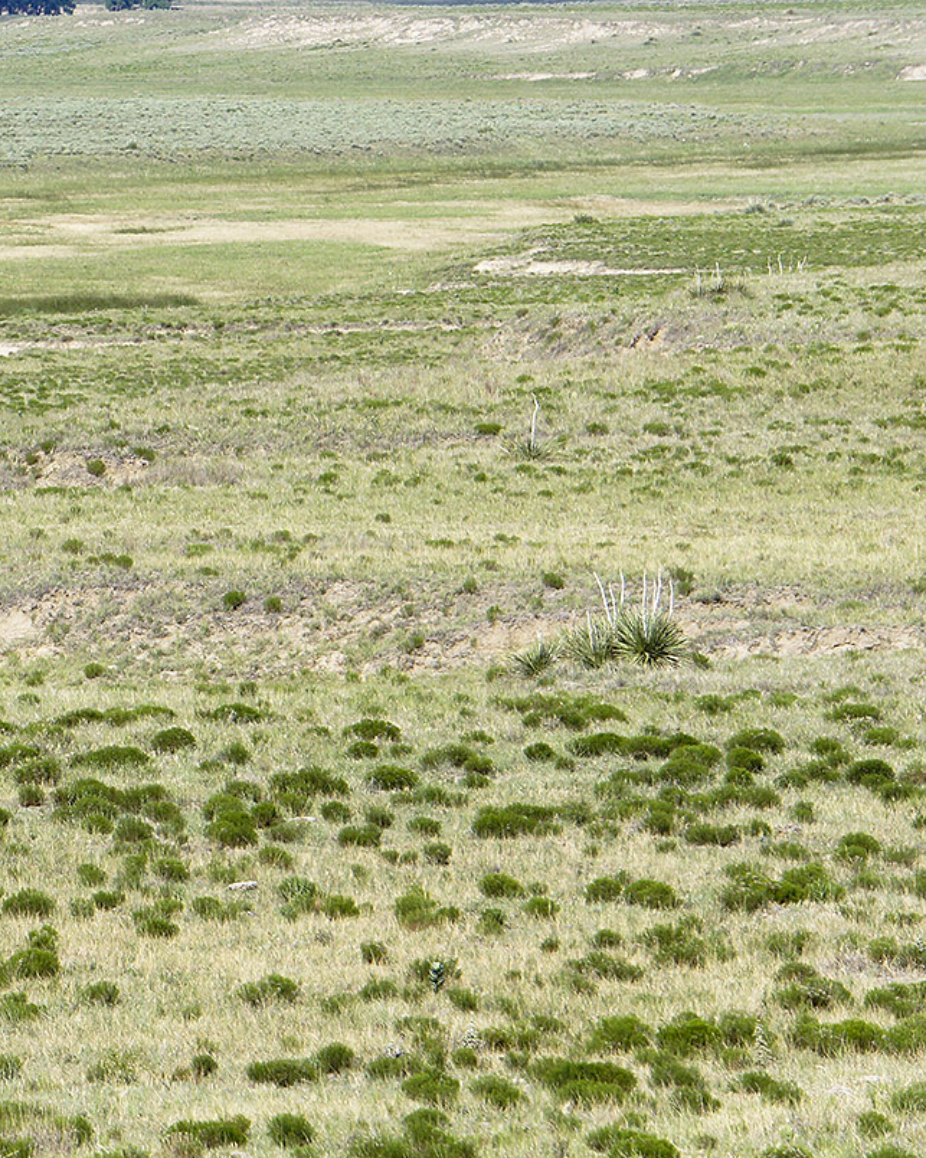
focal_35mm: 419
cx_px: -359
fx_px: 14358
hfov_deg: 3.7
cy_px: 696
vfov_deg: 4.6
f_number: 11
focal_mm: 133
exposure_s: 1/320
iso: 200
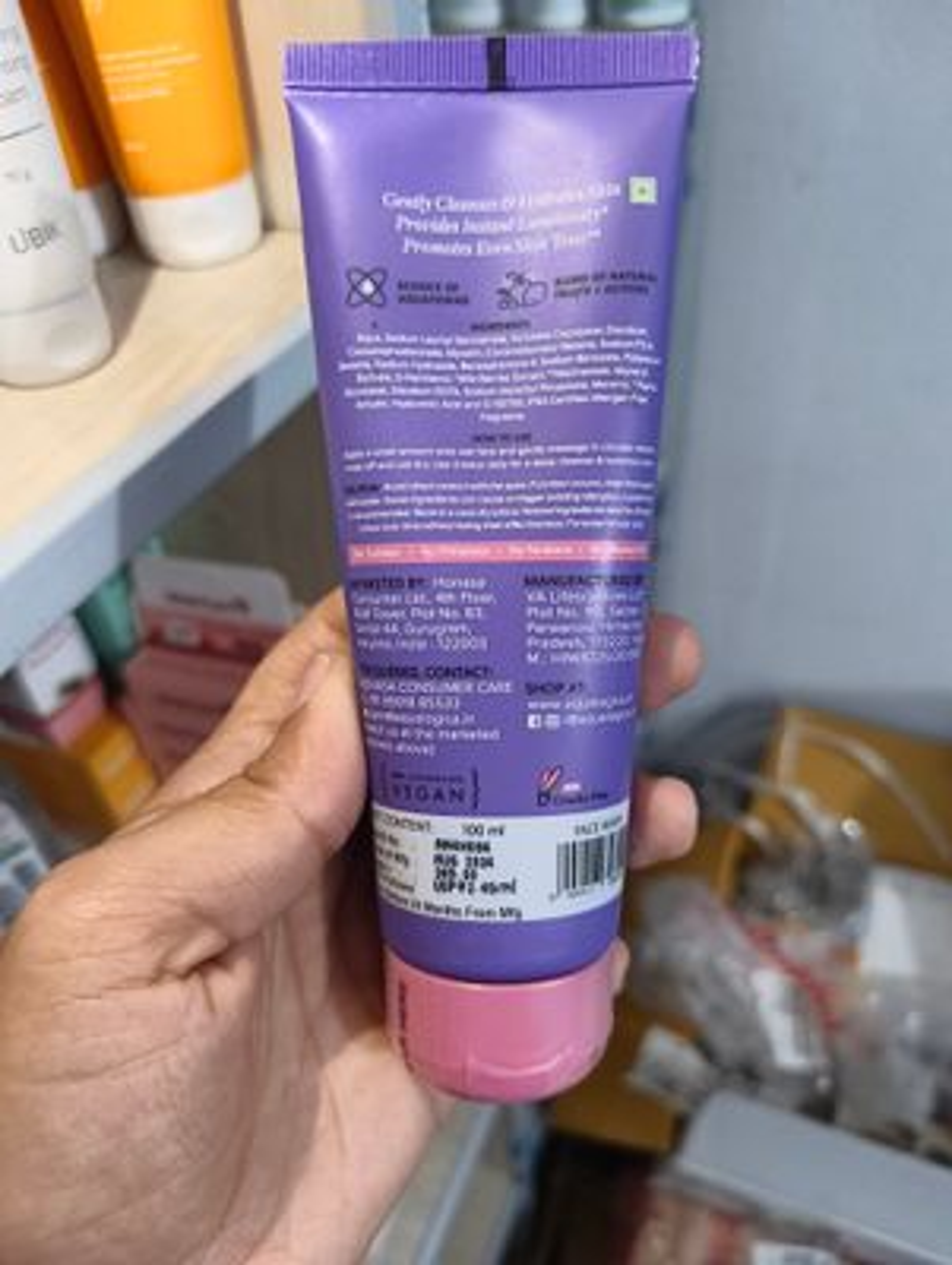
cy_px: 632
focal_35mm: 24
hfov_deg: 56.9
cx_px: 476
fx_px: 878
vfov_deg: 71.5
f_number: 1.87
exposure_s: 1/50
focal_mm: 5.56
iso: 1328
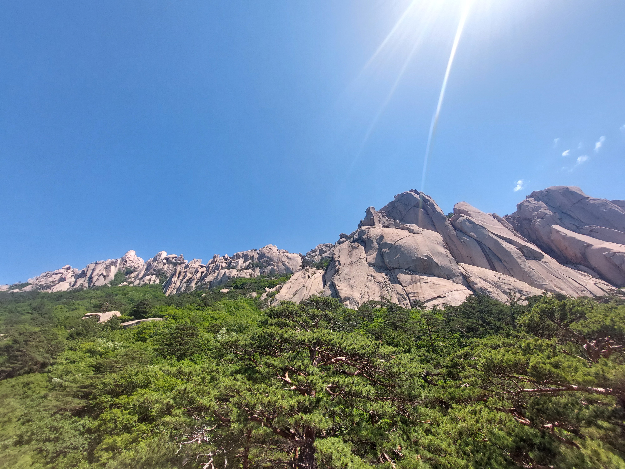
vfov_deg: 89.9
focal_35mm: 13
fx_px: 235
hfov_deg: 106.2
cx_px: 312
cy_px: 234
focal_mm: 1.74
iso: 50
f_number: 2.2
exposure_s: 1/1064
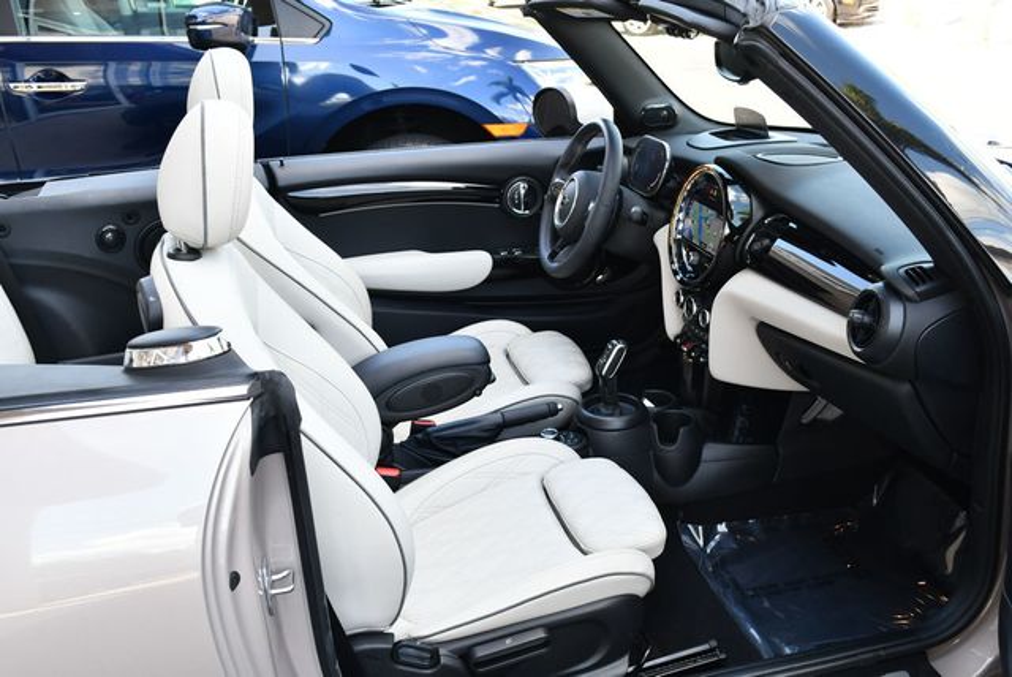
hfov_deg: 53.1
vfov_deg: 36.9
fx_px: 1013
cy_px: 338
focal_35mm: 36
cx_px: 506
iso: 400
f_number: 4.5
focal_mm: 18
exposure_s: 1/250
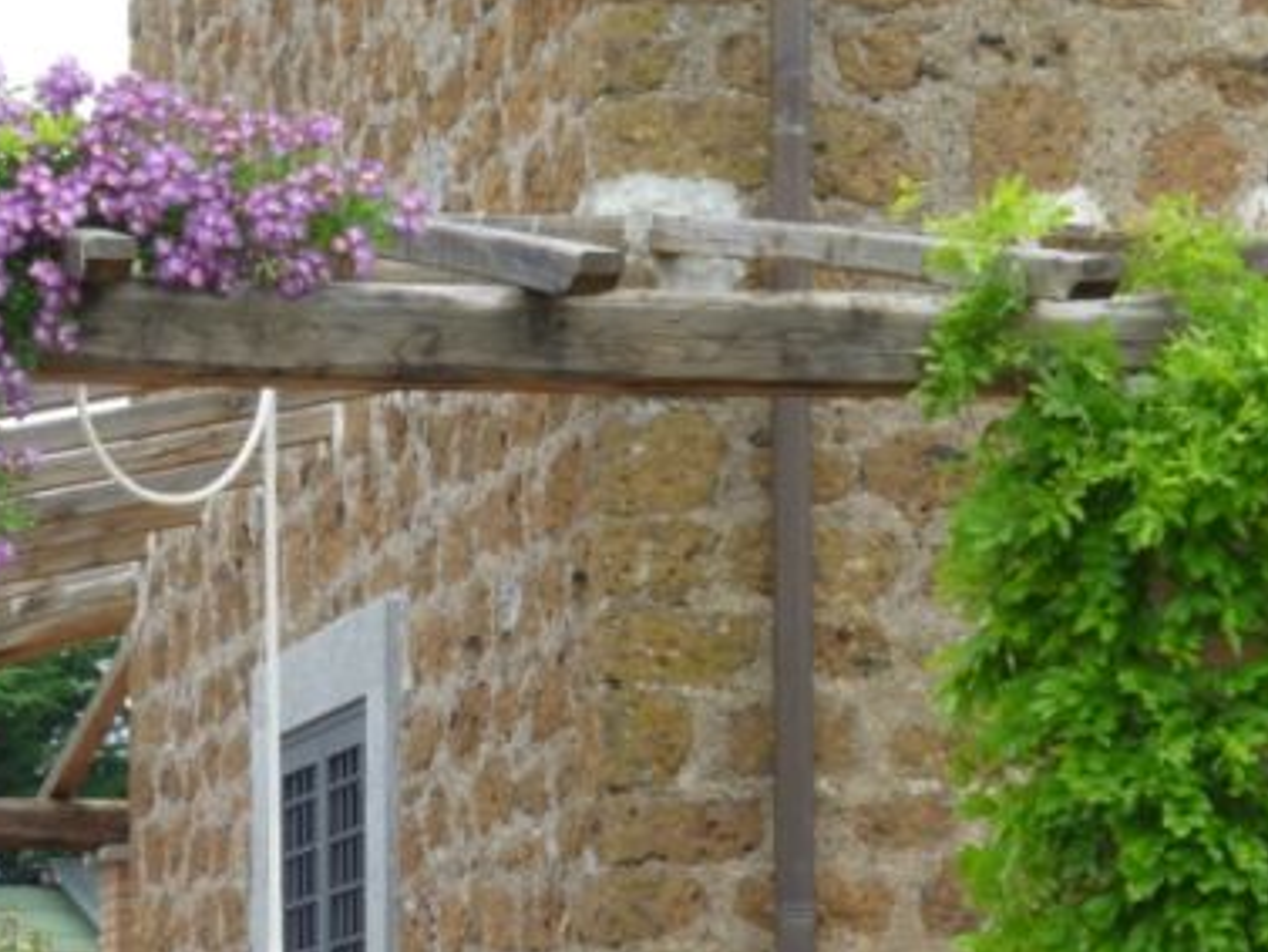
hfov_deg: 11.4
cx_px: 7
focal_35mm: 172
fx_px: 6302
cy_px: 838
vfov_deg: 8.6
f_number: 5
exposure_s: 1/60
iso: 80
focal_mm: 14.5
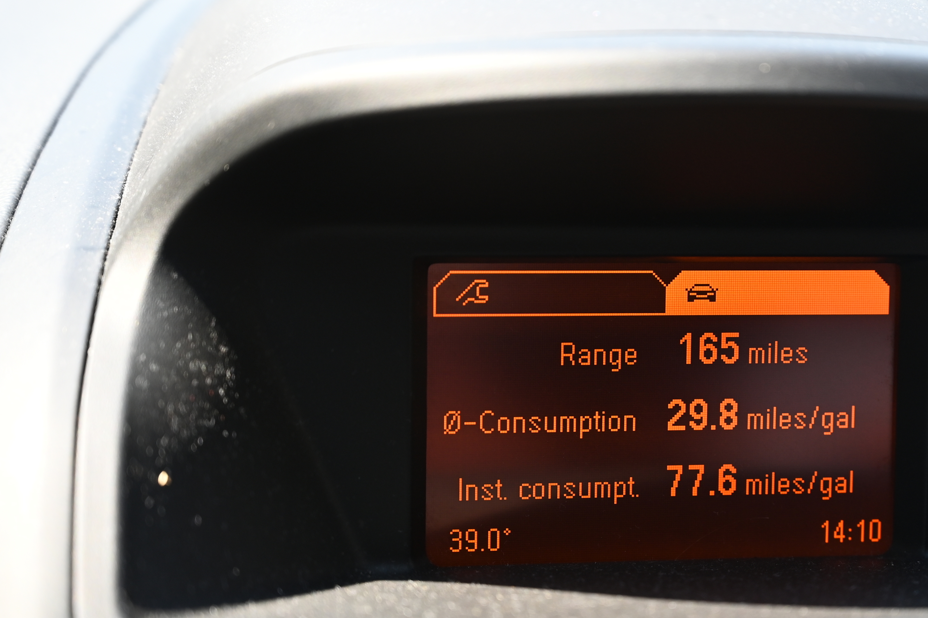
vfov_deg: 15.0
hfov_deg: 22.3
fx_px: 2344
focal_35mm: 91
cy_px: 351
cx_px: 647
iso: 280
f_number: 4
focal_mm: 60
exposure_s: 1/250
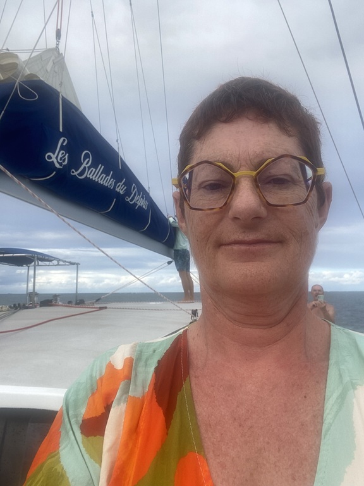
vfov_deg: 60.0
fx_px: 421
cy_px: 243
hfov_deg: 46.8
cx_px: 182
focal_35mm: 30
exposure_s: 1/358
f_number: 2.2
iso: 25
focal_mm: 2.71
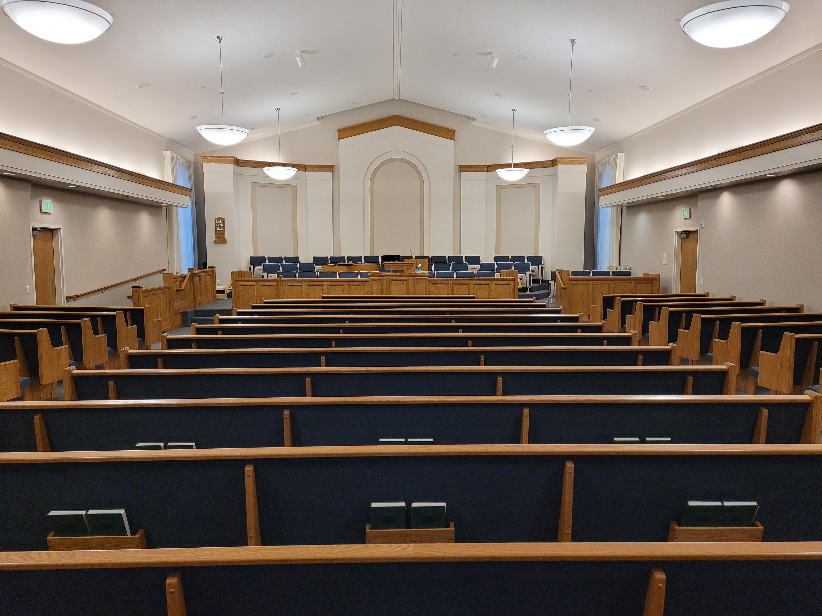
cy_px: 308
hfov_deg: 67.3
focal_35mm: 26
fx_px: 617
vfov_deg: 53.1
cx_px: 411
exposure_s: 1/120
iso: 320
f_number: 1.8
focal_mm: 5.4
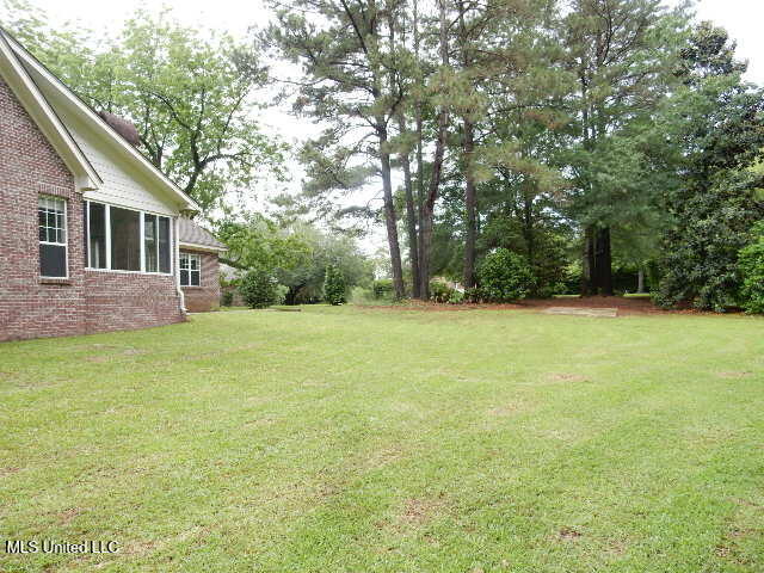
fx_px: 552
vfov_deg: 54.9
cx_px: 382
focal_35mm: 25
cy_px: 286
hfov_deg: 69.4
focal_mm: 4.5
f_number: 3.7
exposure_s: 1/60
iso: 125
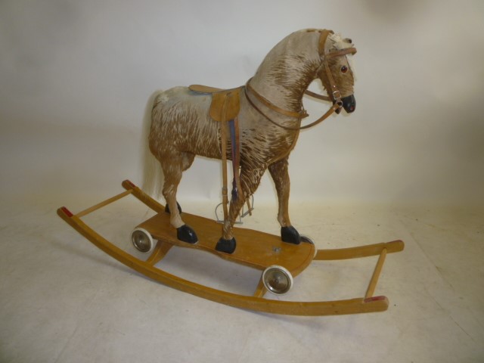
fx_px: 405
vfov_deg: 48.2
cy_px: 182
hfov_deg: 61.7
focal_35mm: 29
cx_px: 242
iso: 100
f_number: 3.3
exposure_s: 1/30
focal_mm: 5.2
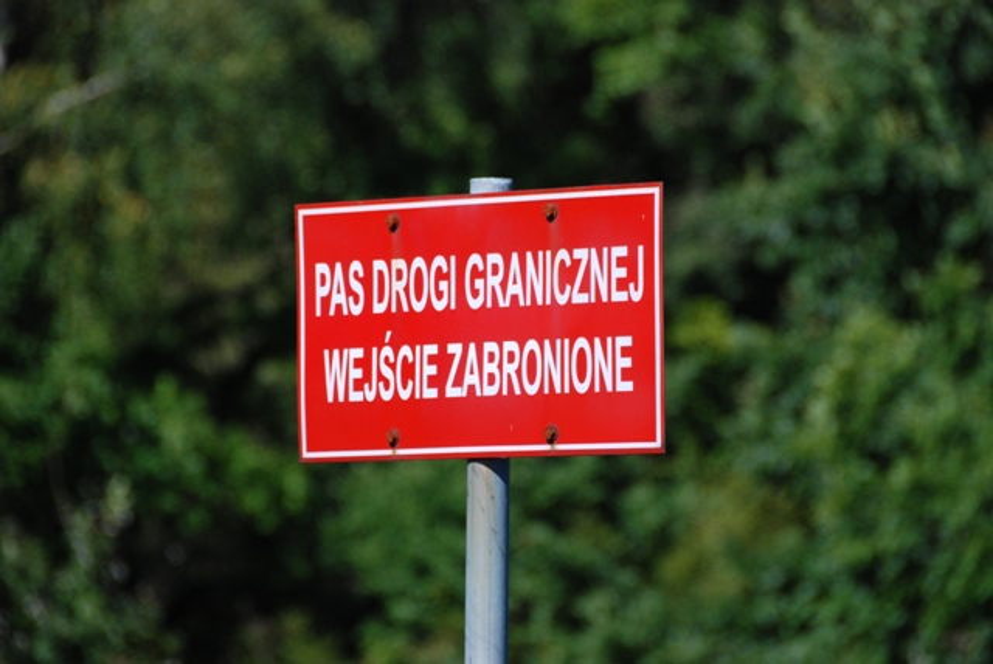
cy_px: 332
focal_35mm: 300
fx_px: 8282
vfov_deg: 4.6
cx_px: 496
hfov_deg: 6.9
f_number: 5.6
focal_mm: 200
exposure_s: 1/1600
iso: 400
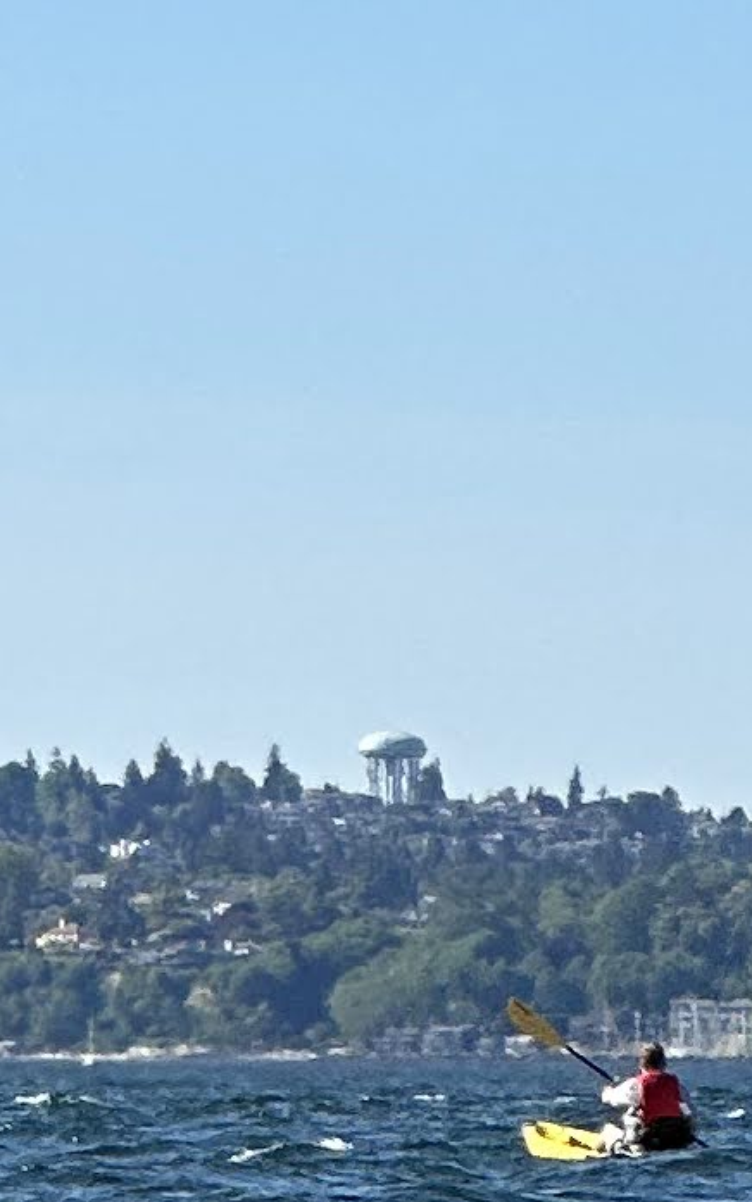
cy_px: 69
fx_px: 15468
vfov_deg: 4.4
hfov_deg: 2.7
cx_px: -1380
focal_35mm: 472
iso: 32
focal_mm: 9
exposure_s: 1/911
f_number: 2.8
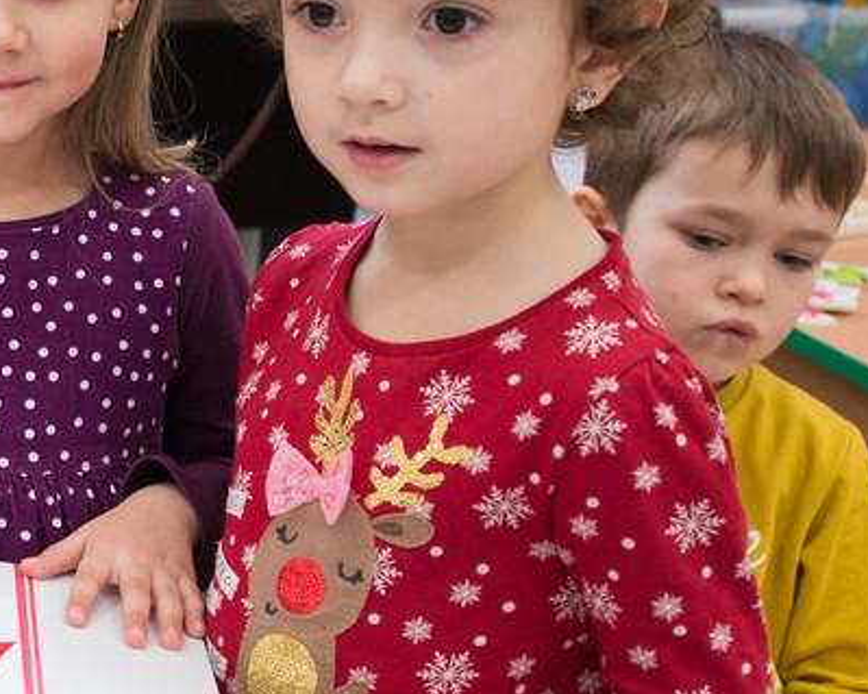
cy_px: 363
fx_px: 2080
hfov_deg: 21.7
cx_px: -203
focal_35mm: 81
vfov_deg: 18.9
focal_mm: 24
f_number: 2.8
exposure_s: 1/100
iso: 800
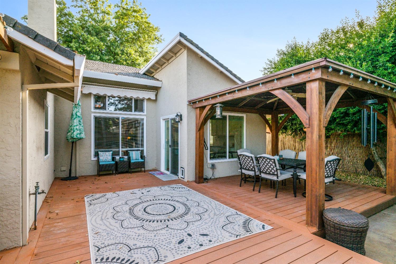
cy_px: 132
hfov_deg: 90.0
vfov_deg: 67.4
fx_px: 198
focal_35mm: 18
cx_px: 198
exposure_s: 1/160
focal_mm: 18
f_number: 8
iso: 100
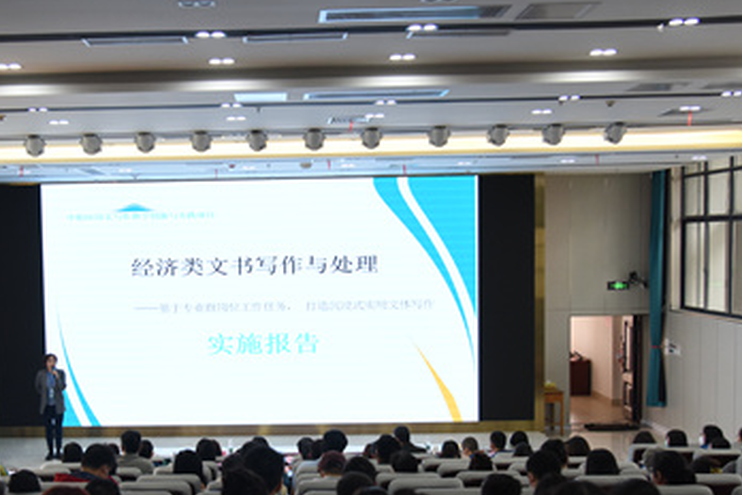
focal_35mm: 49
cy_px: 310
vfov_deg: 27.4
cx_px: 237
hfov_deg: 39.8
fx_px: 1010
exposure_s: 1/200
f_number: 4
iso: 1600
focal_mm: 31
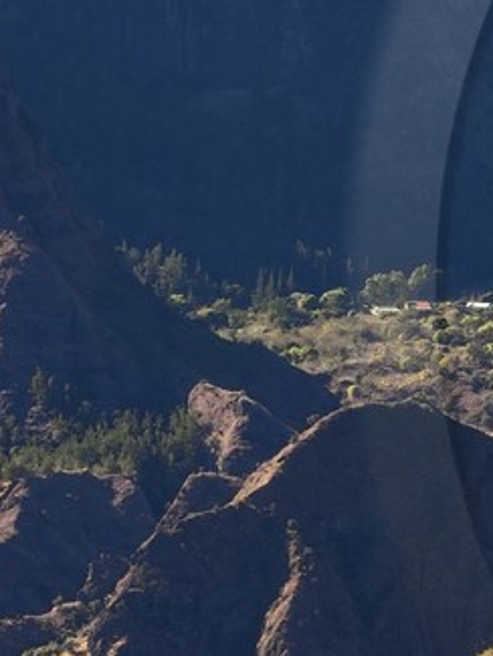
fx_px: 14346
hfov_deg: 2.0
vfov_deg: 2.6
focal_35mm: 756
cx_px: 1178
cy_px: 293
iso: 200
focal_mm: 160
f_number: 10
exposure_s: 1/250
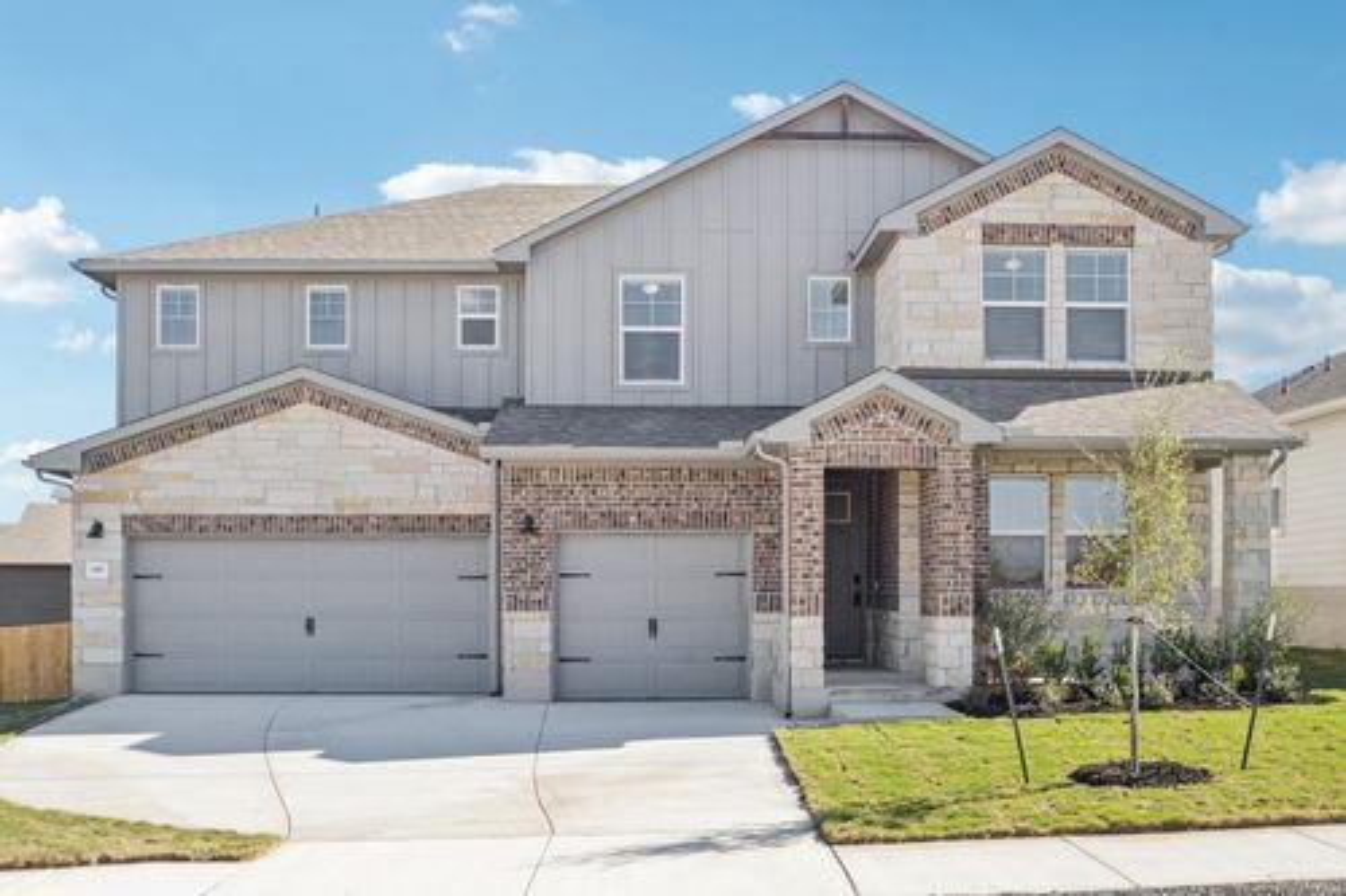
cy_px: 448
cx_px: 673
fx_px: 1345
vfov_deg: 36.8
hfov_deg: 53.1
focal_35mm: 36
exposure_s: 1/250
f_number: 8
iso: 400
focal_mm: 24
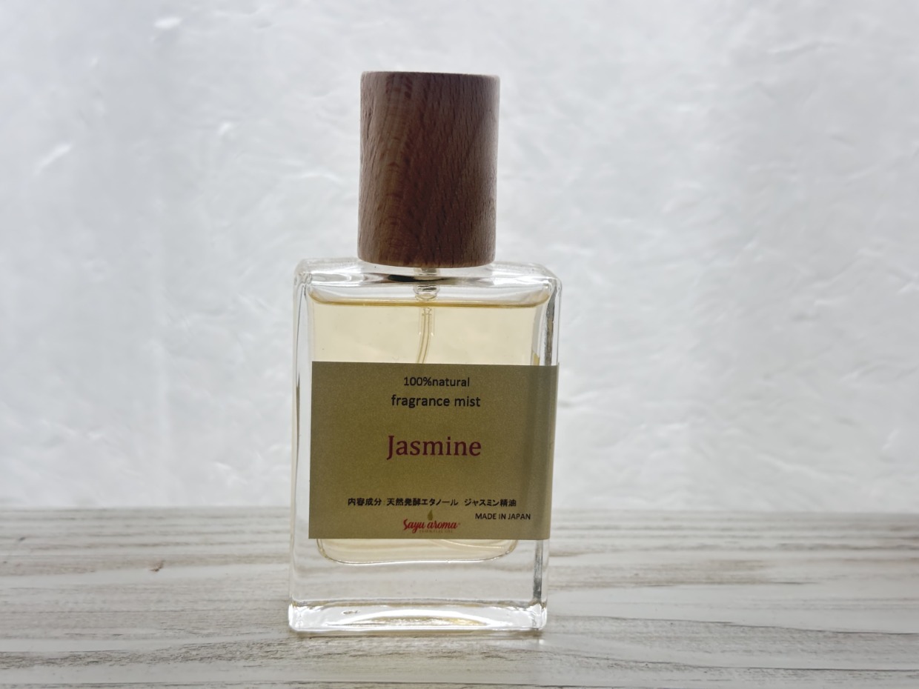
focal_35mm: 48
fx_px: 1274
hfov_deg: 39.7
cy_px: 344
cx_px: 460
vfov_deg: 30.3
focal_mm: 6.86
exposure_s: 1/60
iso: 100
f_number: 1.78
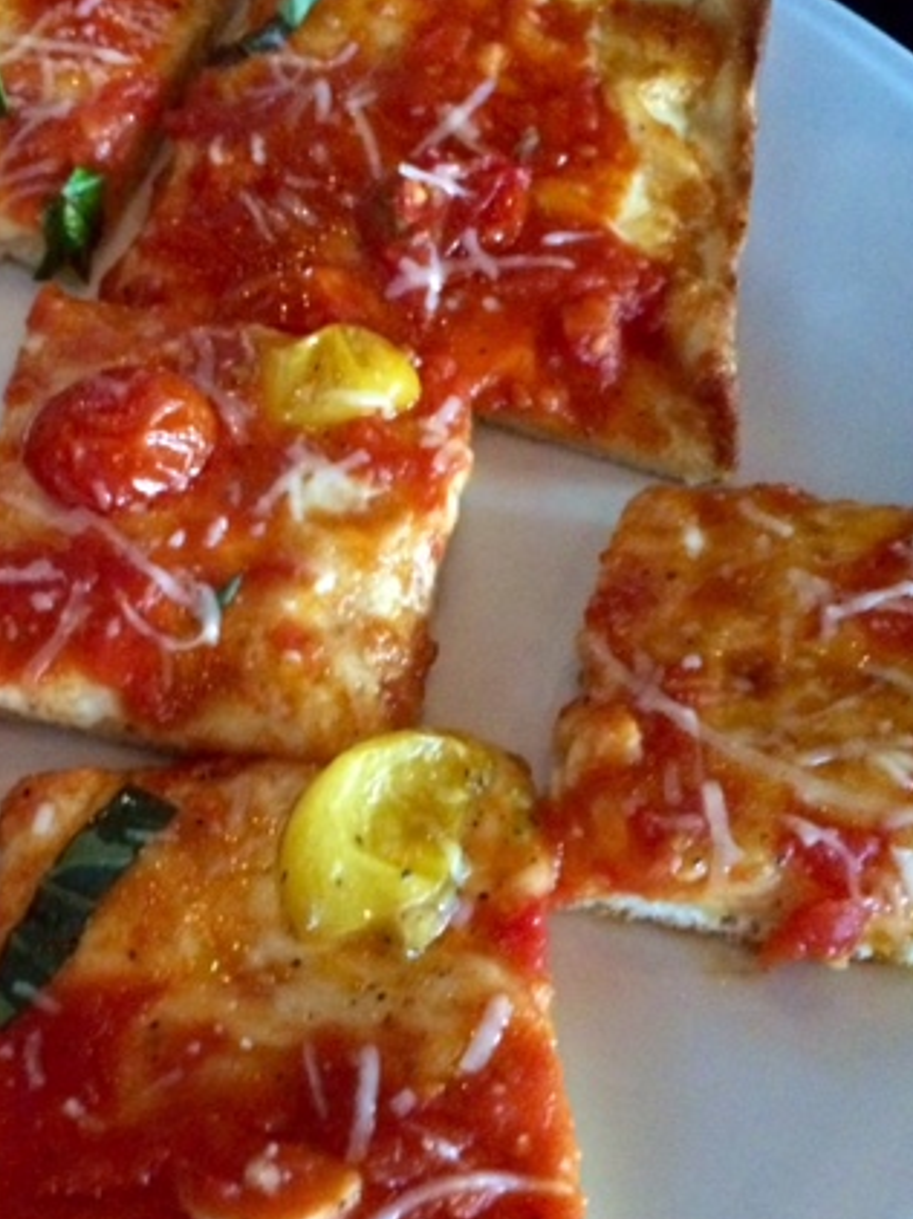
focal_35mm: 44
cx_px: 240
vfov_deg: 43.0
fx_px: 1549
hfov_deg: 32.3
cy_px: 615
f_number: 2.2
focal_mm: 4.15
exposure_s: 1/15
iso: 640
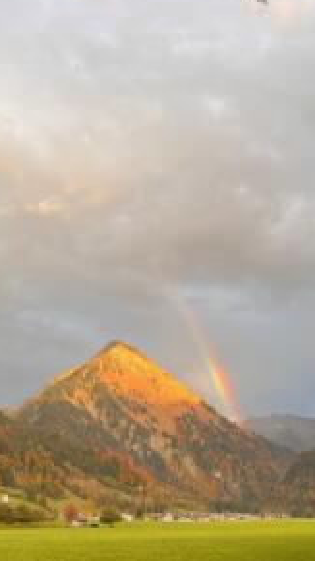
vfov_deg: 45.9
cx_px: 218
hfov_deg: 27.5
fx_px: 639
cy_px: 412
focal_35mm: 43
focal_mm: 5.1
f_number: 1.6
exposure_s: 1/130
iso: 32
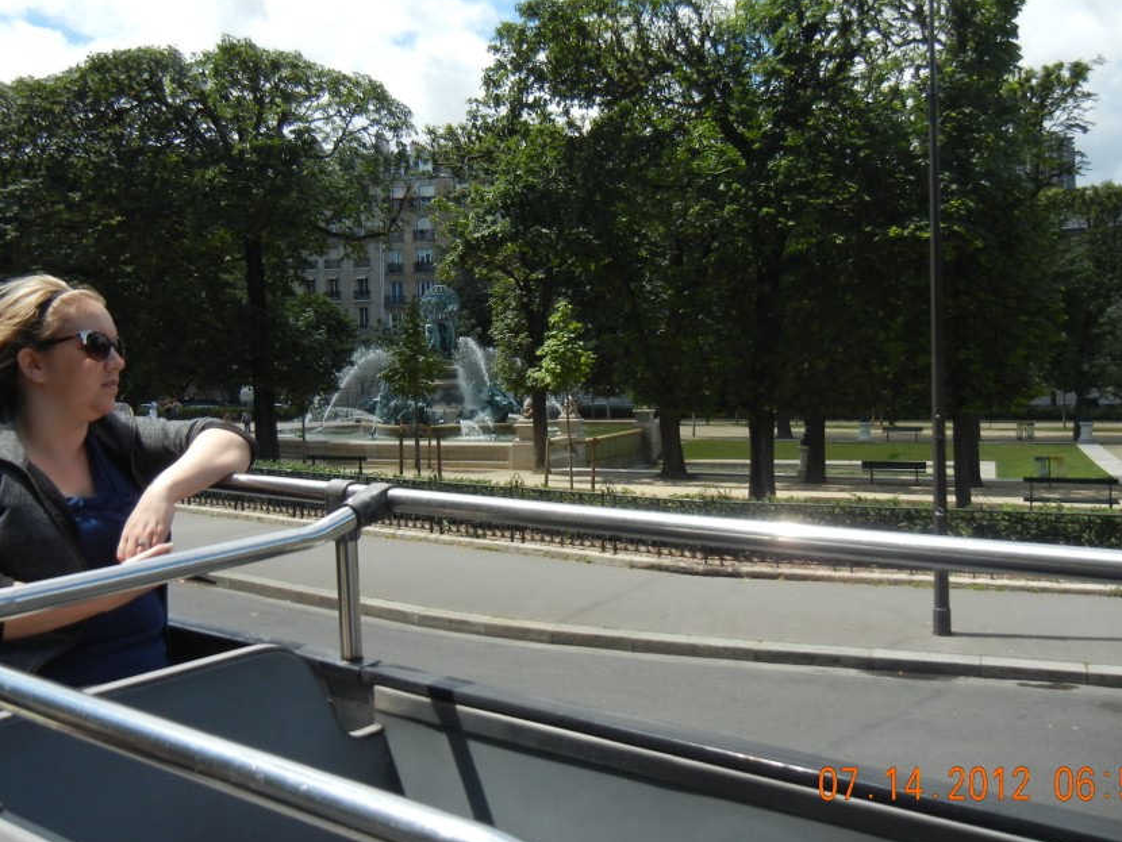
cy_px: 373
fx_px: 1200
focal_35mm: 37
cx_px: 552
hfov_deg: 50.1
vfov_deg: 38.6
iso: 160
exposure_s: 1/344
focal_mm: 5.4
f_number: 7
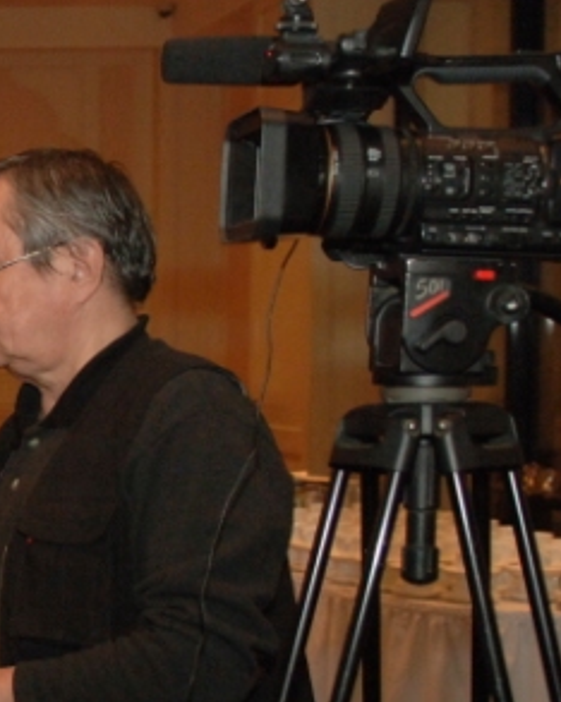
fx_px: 1738
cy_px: 467
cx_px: -297
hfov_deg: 16.6
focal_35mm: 84
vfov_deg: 22.8
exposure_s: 1/250
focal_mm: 17
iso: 800
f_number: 2.8
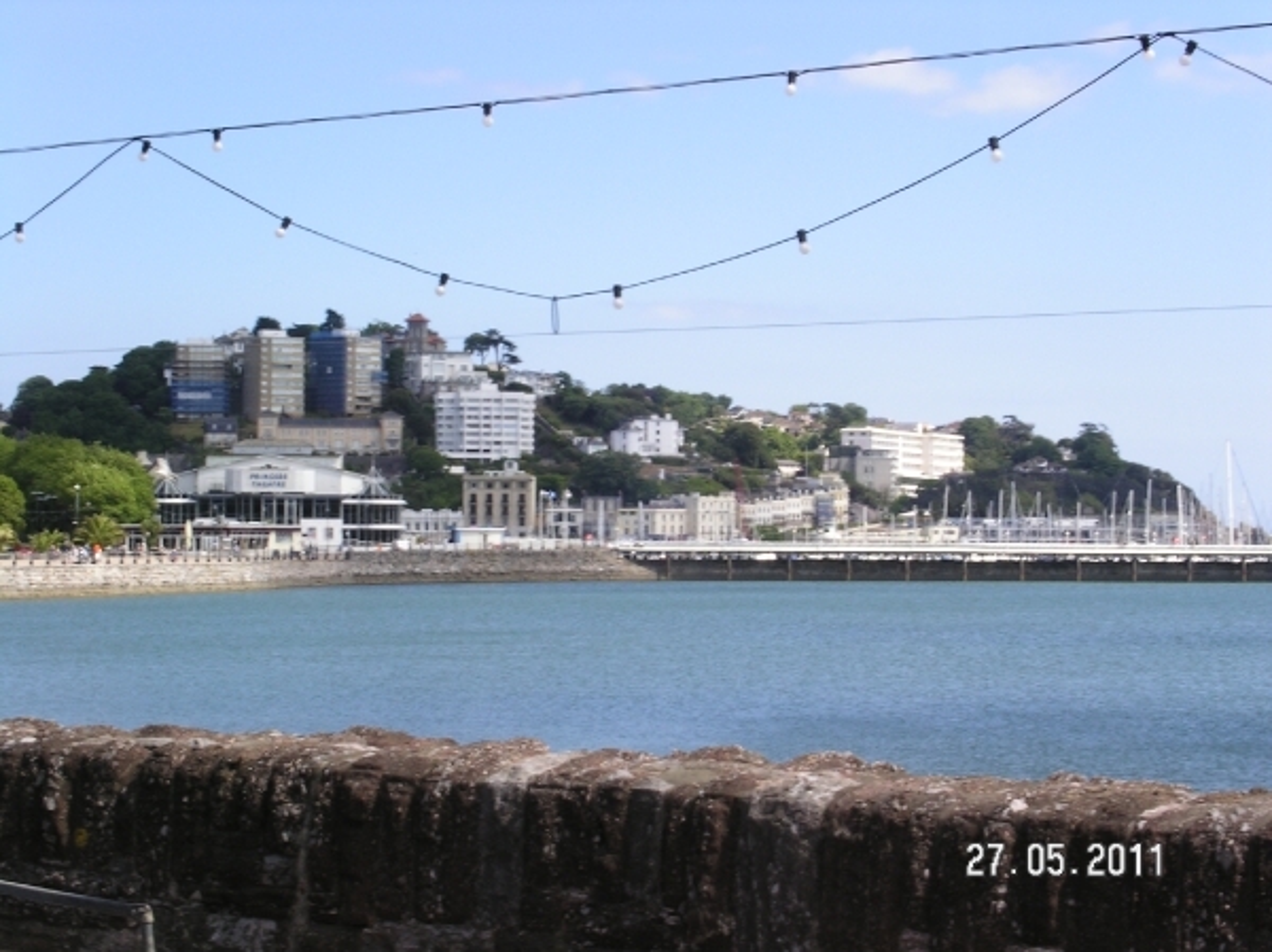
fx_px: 3304
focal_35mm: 90
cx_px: 636
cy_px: 476
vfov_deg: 16.4
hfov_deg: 21.8
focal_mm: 18.6
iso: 100
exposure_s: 1/60
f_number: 8
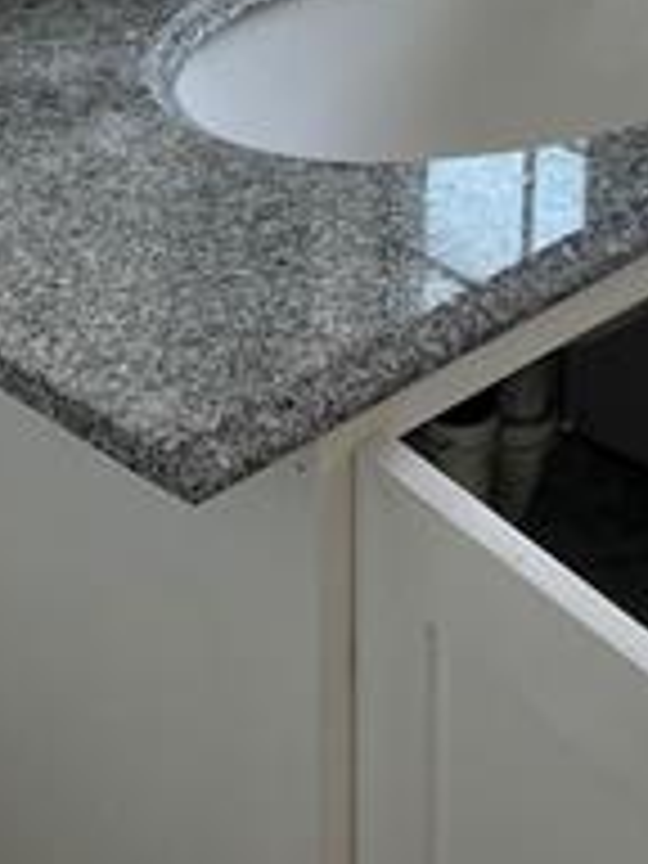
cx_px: 738
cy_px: -603
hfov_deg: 13.9
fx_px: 2596
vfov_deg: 16.4
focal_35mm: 104
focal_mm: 5.1
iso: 40
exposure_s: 1/224
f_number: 1.6
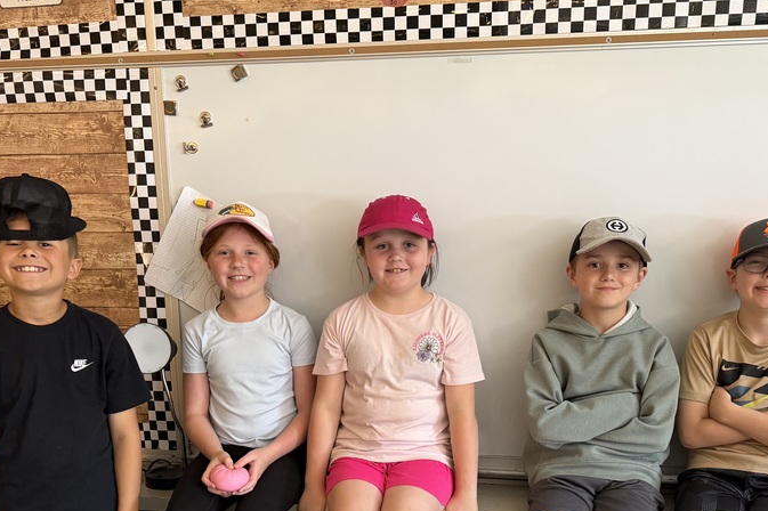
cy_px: 427
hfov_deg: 50.7
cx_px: 411
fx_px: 810
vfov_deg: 33.7
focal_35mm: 38
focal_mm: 6.76
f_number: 1.78
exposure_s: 1/60
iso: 320
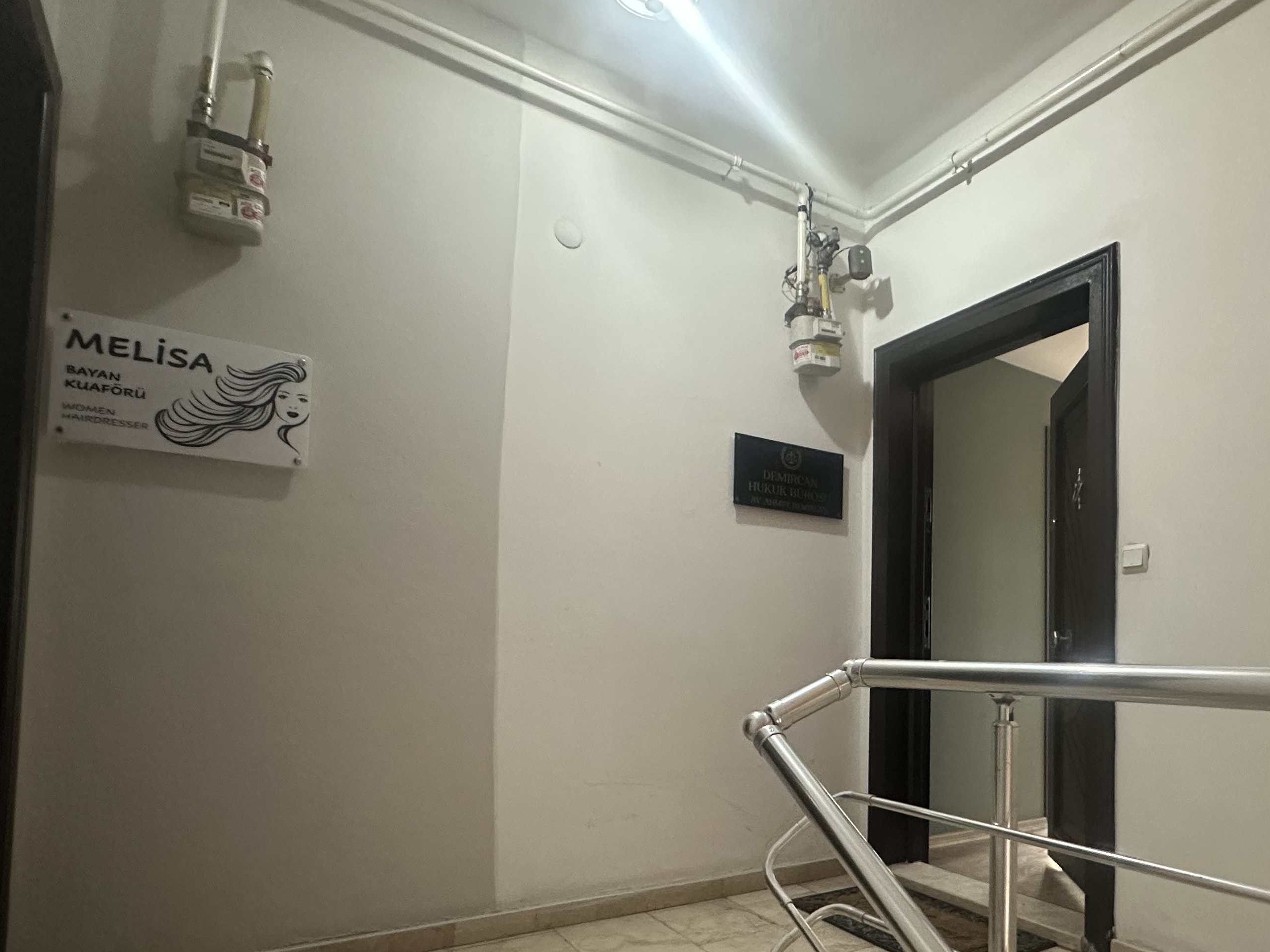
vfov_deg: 60.0
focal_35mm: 22
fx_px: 807
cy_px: 617
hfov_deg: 74.9
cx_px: 805
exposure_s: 1/60
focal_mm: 2.22
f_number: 2.2
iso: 800
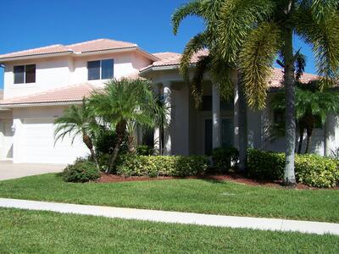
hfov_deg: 49.0
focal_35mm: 38
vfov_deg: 37.7
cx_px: 170
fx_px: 372
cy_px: 127
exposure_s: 1/1000
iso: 80
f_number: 4
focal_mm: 6.3
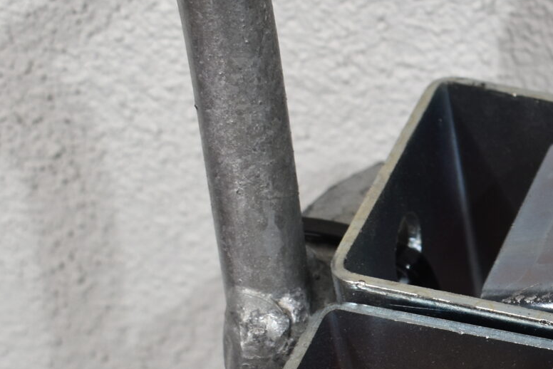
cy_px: 359
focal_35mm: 124
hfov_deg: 15.3
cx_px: 830
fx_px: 1900
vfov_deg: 11.0
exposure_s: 1/60
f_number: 7.1
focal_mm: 25
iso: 400
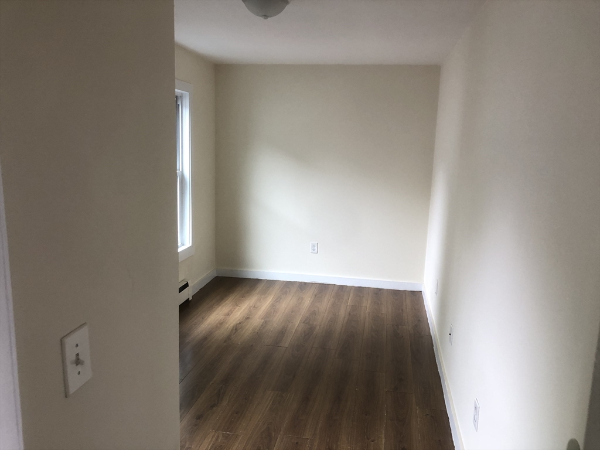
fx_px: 485
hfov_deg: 63.4
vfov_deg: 49.7
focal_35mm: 28
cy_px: 225
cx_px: 300
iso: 40
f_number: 1.8
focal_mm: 3.99
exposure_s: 1/24
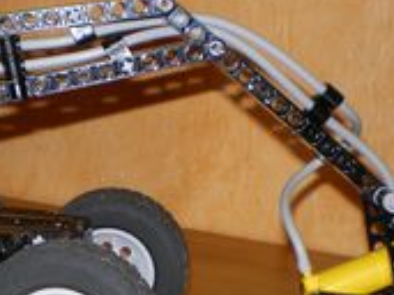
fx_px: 1012
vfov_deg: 16.6
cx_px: 120
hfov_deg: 21.9
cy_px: 150
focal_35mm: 89
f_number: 4.6
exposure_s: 1/30
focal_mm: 6.3
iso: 64
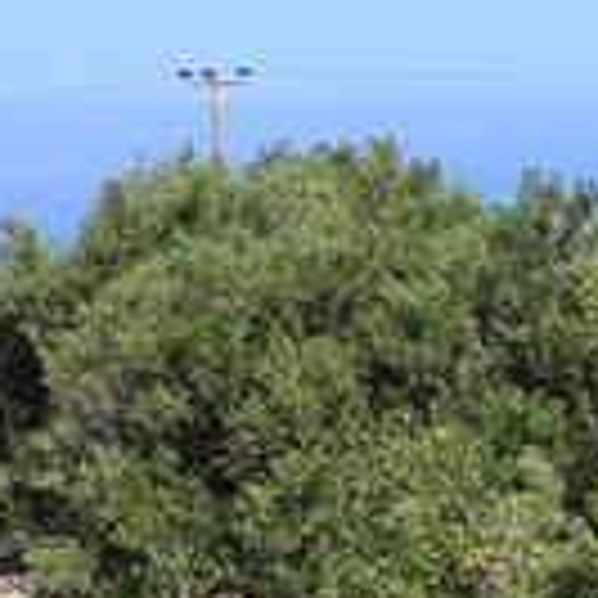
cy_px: -45
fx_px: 7276
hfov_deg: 4.7
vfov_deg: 4.7
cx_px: 987
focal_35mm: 372
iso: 200
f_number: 10
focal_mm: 55
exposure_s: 1/400
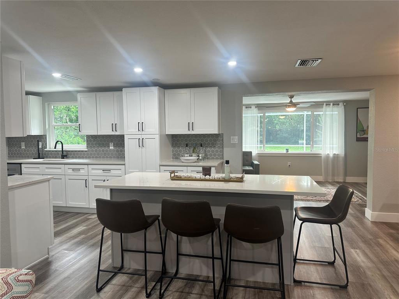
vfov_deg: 56.8
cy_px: 150
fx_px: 277
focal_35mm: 24
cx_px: 200
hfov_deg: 71.6
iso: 125
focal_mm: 6.86
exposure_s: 1/60
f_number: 1.78
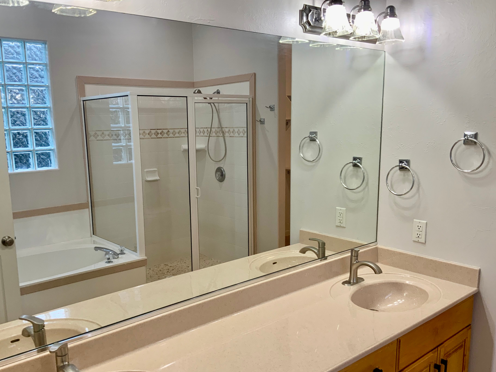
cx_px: 231
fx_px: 459
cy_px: 205
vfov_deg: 44.1
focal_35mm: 32
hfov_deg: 56.8
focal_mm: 3
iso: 50
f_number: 1.8
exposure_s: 1/120
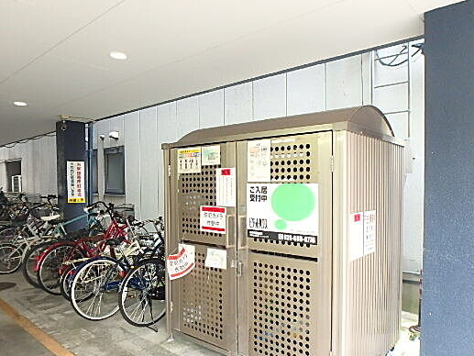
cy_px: 210
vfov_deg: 52.8
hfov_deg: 67.1
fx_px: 356
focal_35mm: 26
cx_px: 263
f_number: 3.5
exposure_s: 1/30
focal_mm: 3.7
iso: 320
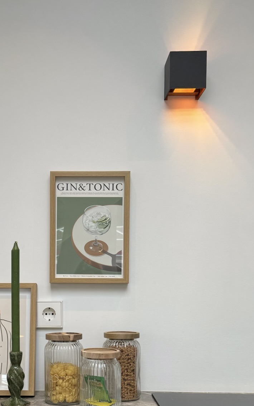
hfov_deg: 27.7
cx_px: 74
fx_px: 510
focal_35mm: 46
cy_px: 298
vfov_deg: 42.3
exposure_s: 1/277
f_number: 1.78
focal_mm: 6.76
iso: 64
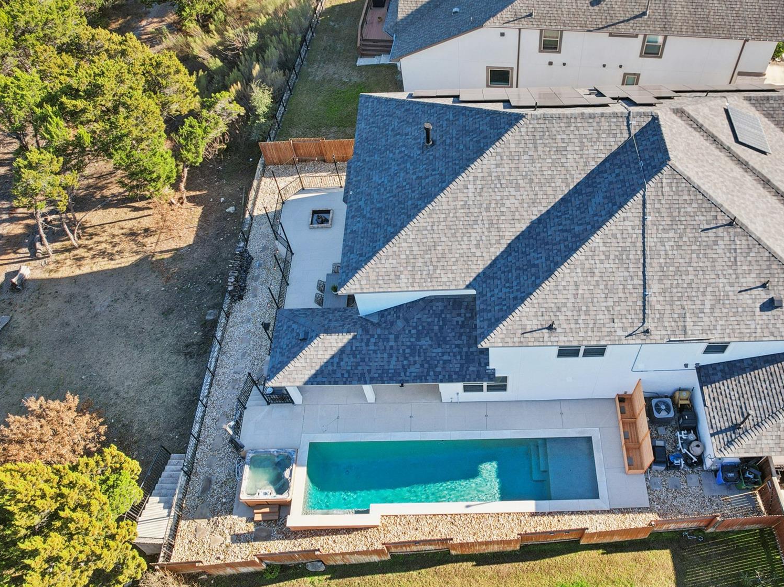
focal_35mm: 29
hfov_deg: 61.2
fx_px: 657
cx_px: 469
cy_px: 249
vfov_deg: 48.1
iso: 100
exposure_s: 1/500
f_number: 2.8
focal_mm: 8.4
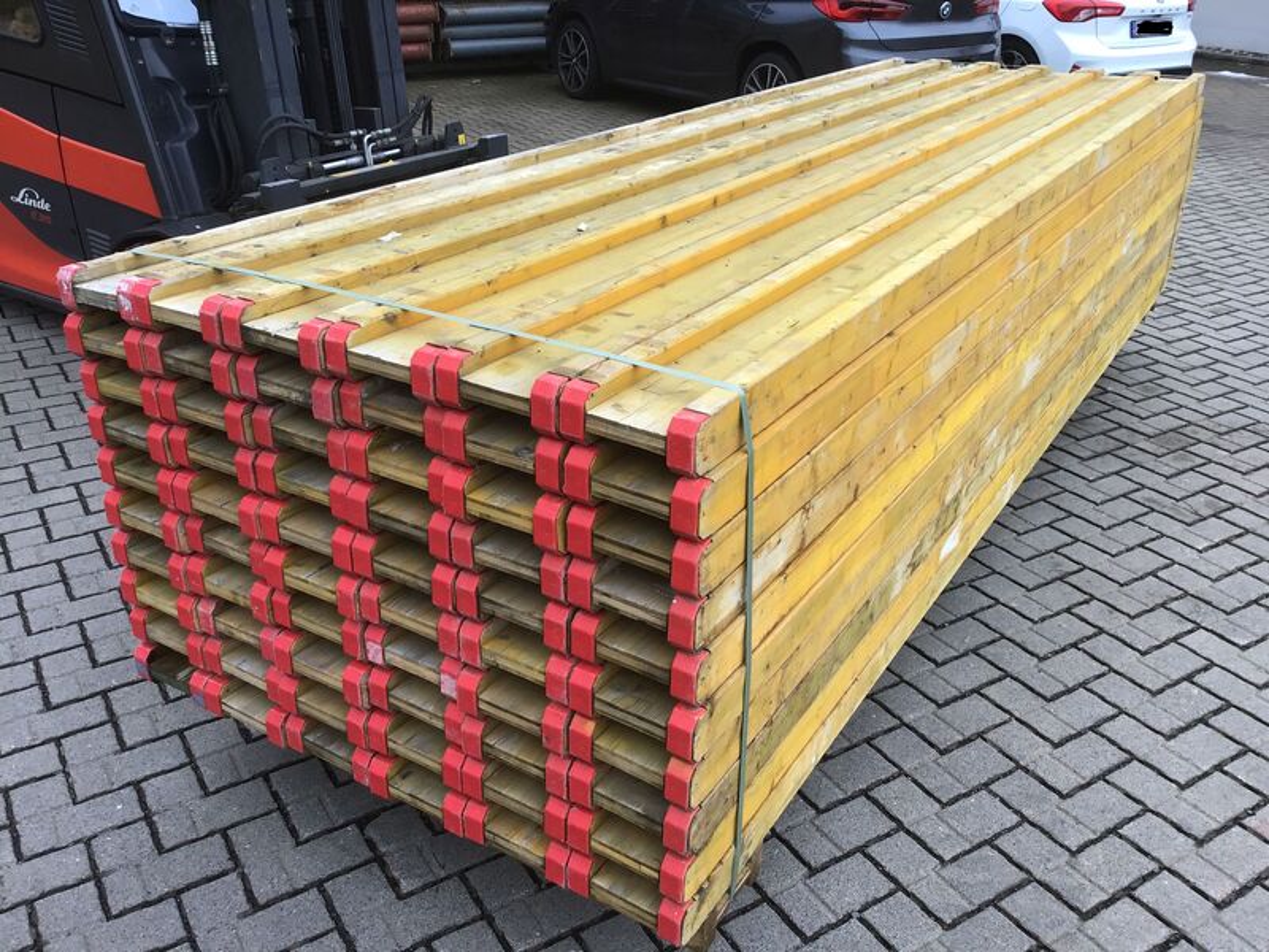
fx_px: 1136
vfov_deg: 45.4
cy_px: 476
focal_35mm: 31
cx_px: 634
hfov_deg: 58.4
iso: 32
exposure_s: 1/100
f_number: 2.4
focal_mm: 3.3
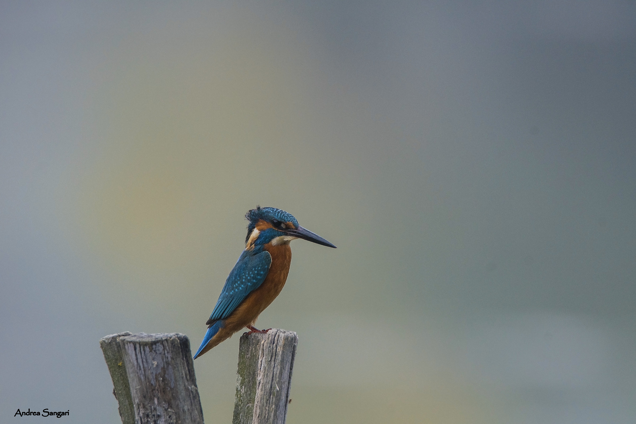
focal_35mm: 900
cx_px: 318
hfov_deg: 2.3
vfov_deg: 1.5
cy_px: 212
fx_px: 15899
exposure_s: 1/320
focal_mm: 600
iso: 640
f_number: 8
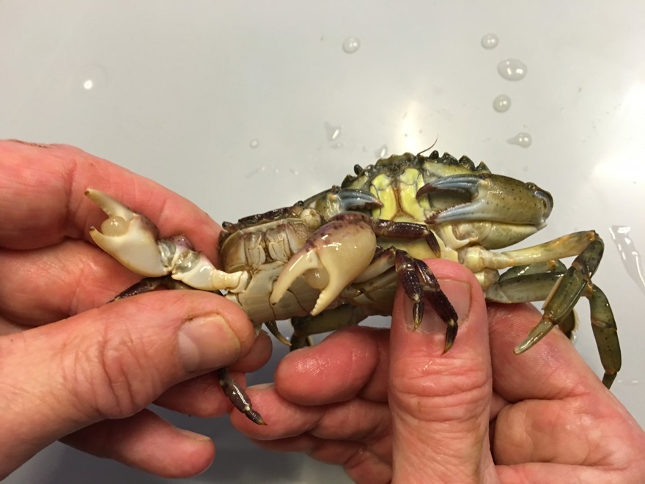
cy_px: 242
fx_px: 540
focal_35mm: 29
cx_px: 322
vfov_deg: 48.2
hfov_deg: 61.7
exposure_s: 1/33
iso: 200
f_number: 2.2
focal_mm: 4.15
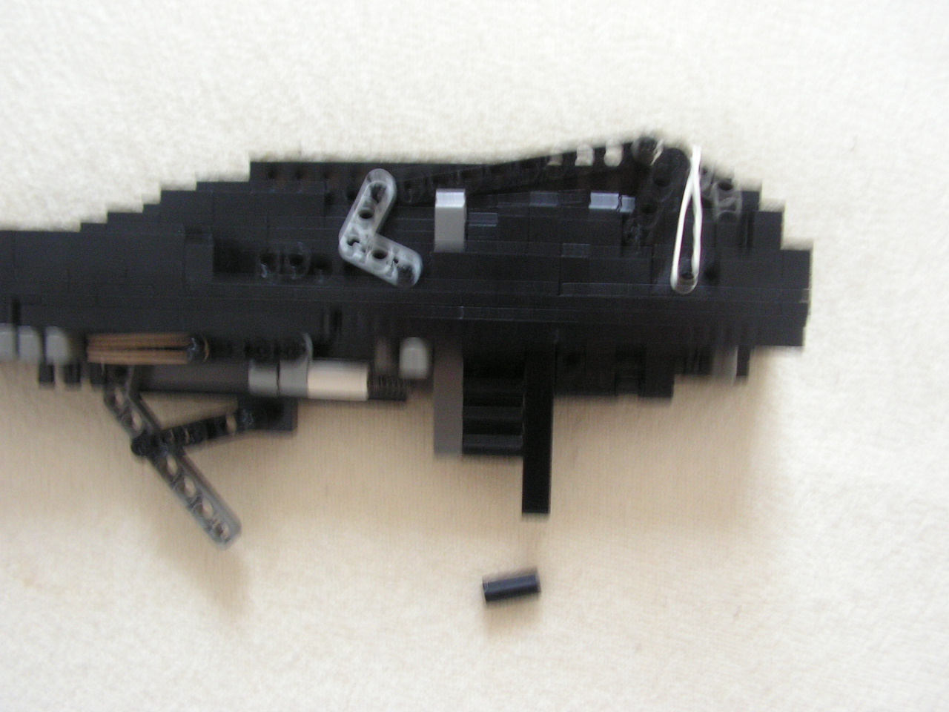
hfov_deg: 51.4
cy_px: 356
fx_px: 987
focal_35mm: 36
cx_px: 474
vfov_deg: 39.7
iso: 200
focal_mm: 6
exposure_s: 1/3
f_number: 3.2
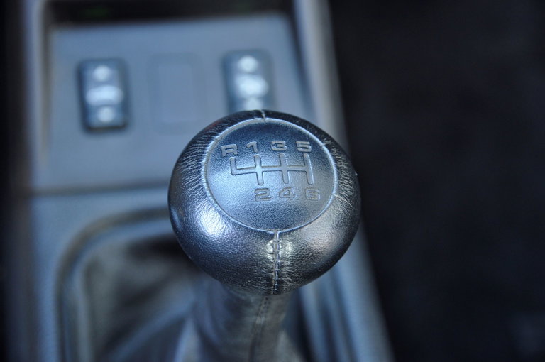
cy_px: 181
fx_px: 1474
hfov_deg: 20.9
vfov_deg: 14.0
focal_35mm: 98
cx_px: 272
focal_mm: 65
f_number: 5
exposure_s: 1/6
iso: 500
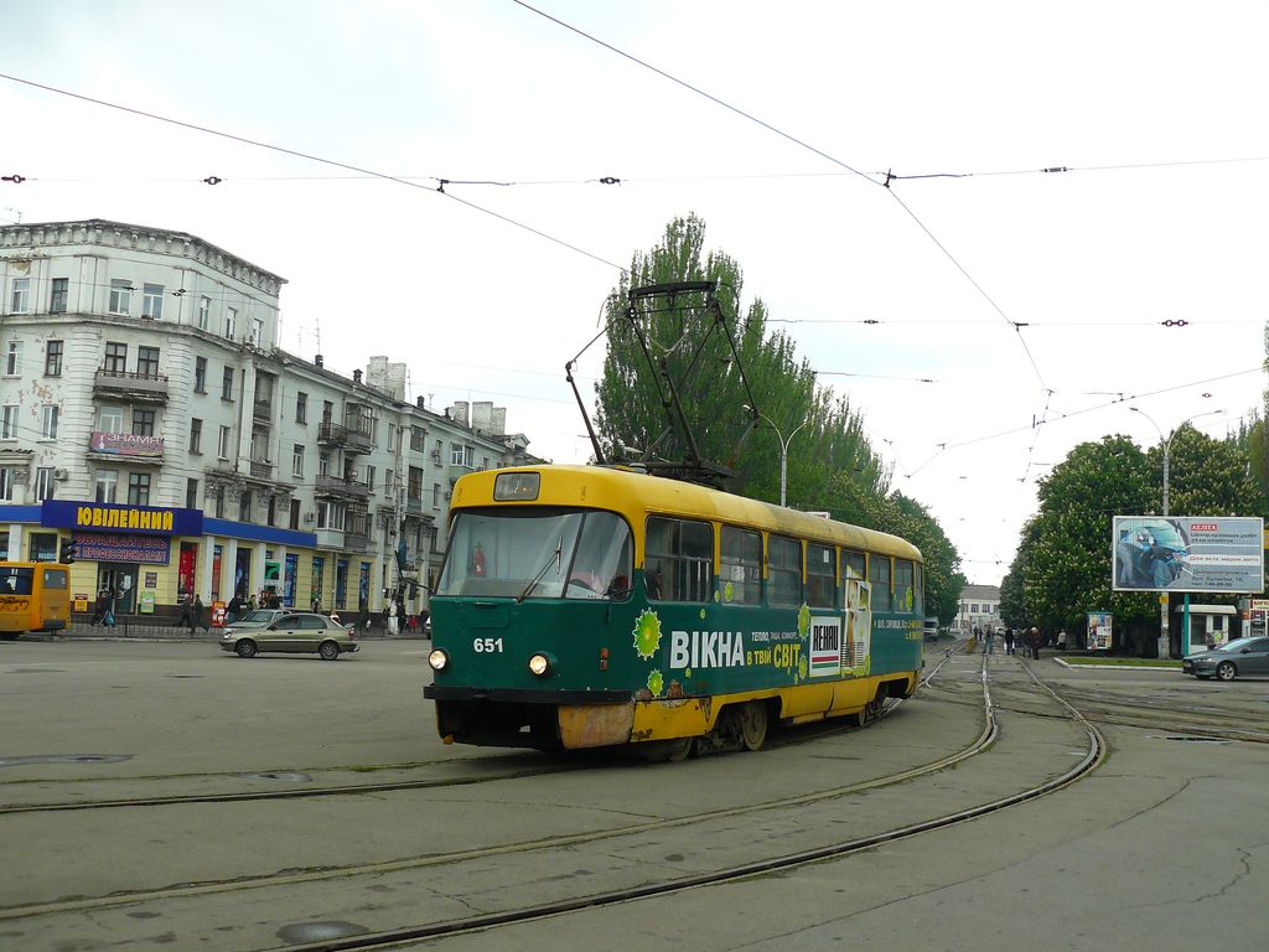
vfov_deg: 39.7
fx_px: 1320
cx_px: 634
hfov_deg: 51.4
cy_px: 476
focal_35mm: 36
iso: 100
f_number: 3.2
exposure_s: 1/400
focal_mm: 6
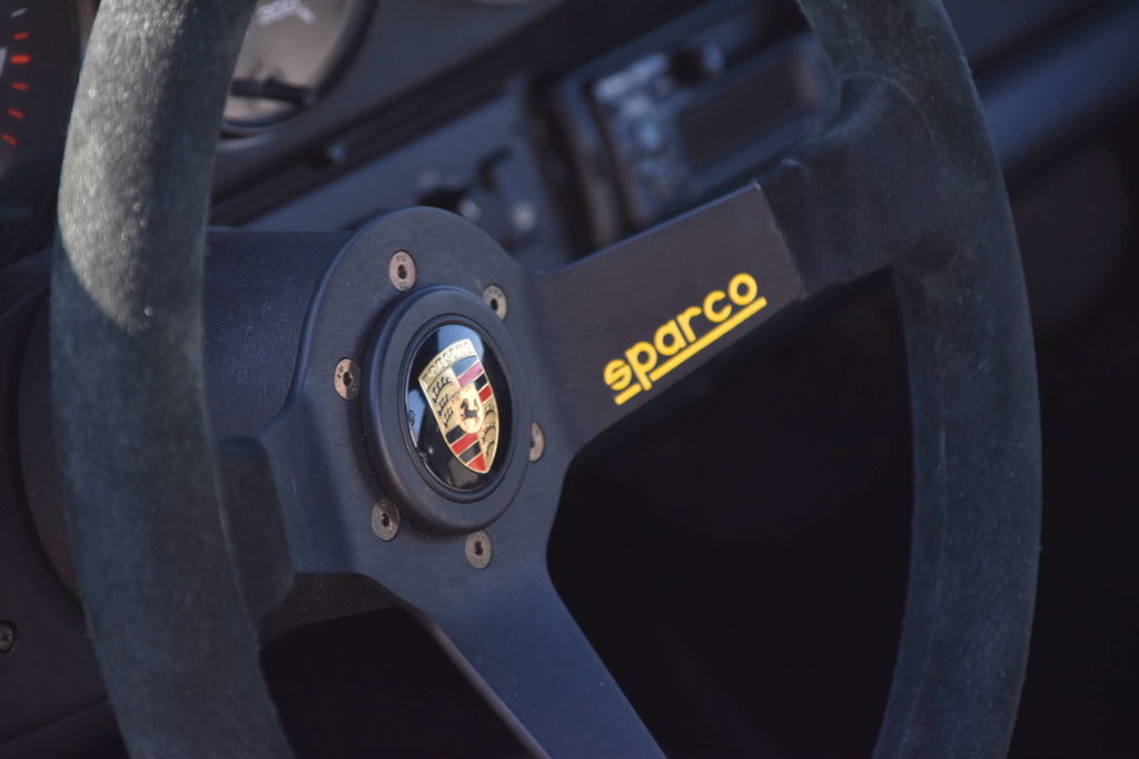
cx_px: 570
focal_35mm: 300
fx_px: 9488
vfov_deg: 4.6
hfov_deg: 6.9
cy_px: 380
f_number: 6.3
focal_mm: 200
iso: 800
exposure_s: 1/250
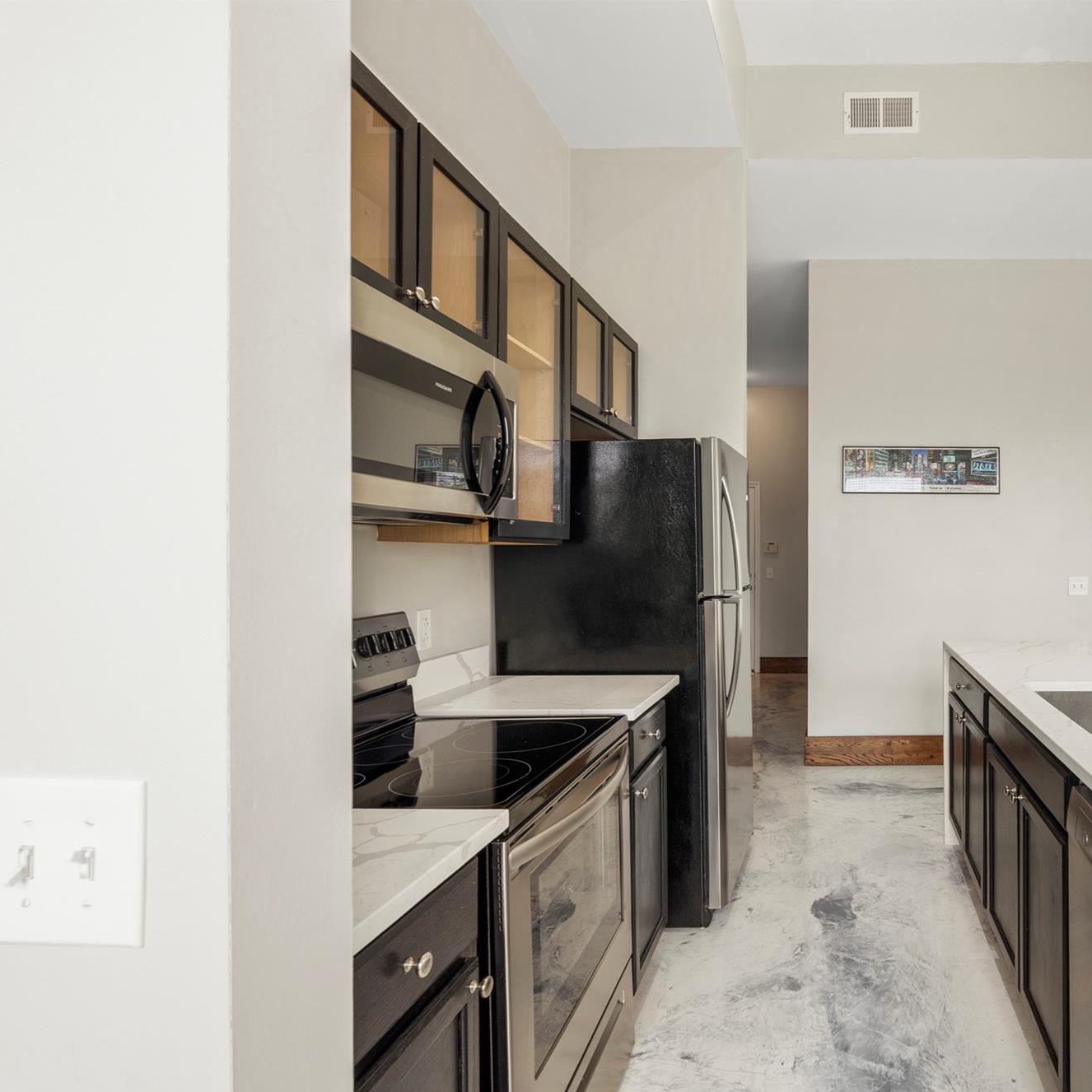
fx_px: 773
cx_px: 832
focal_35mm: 22
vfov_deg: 70.5
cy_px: 557
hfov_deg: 65.7
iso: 500
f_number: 8
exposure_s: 1/5
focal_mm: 16.5
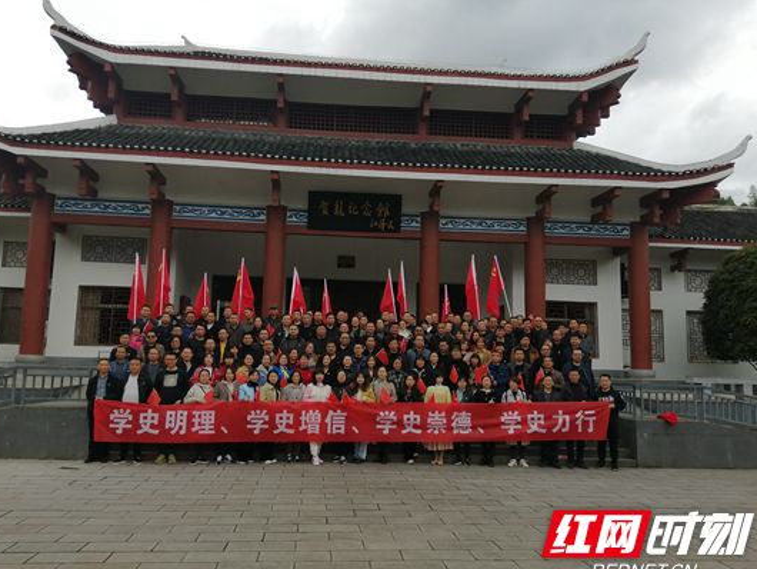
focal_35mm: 27
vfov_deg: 51.4
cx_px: 374
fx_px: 591
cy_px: 294
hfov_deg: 65.3
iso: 50
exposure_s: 1/1590
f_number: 1.8
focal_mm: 3.6
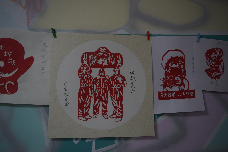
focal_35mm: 30
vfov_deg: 43.6
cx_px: 114
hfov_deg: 61.9
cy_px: 76
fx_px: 190
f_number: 4
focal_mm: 20
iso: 500
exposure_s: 1/60
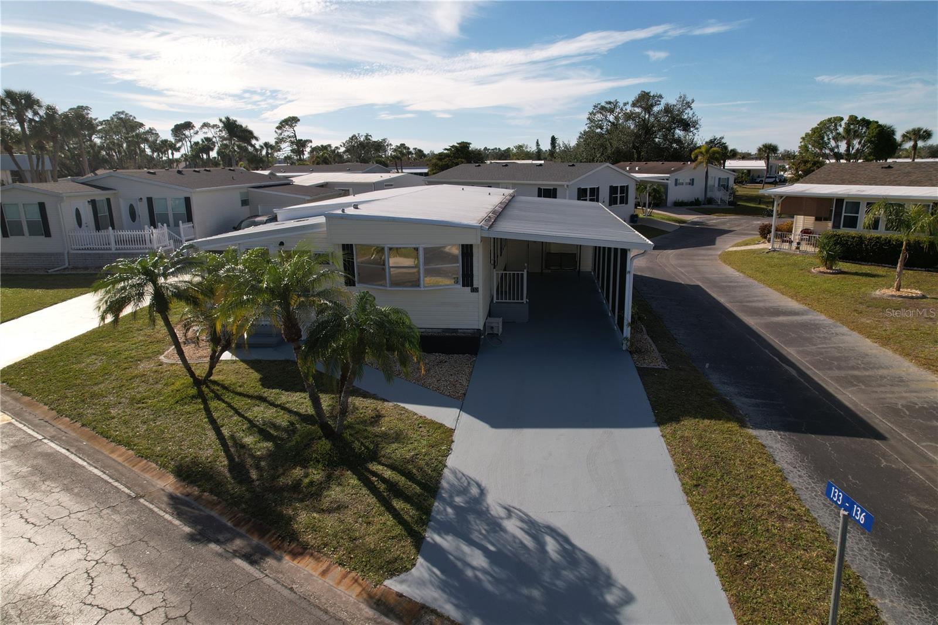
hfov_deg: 78.6
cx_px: 469
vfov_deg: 57.2
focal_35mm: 22
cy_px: 312
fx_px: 573
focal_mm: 8.38
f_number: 2.8
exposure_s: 1/80
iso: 100
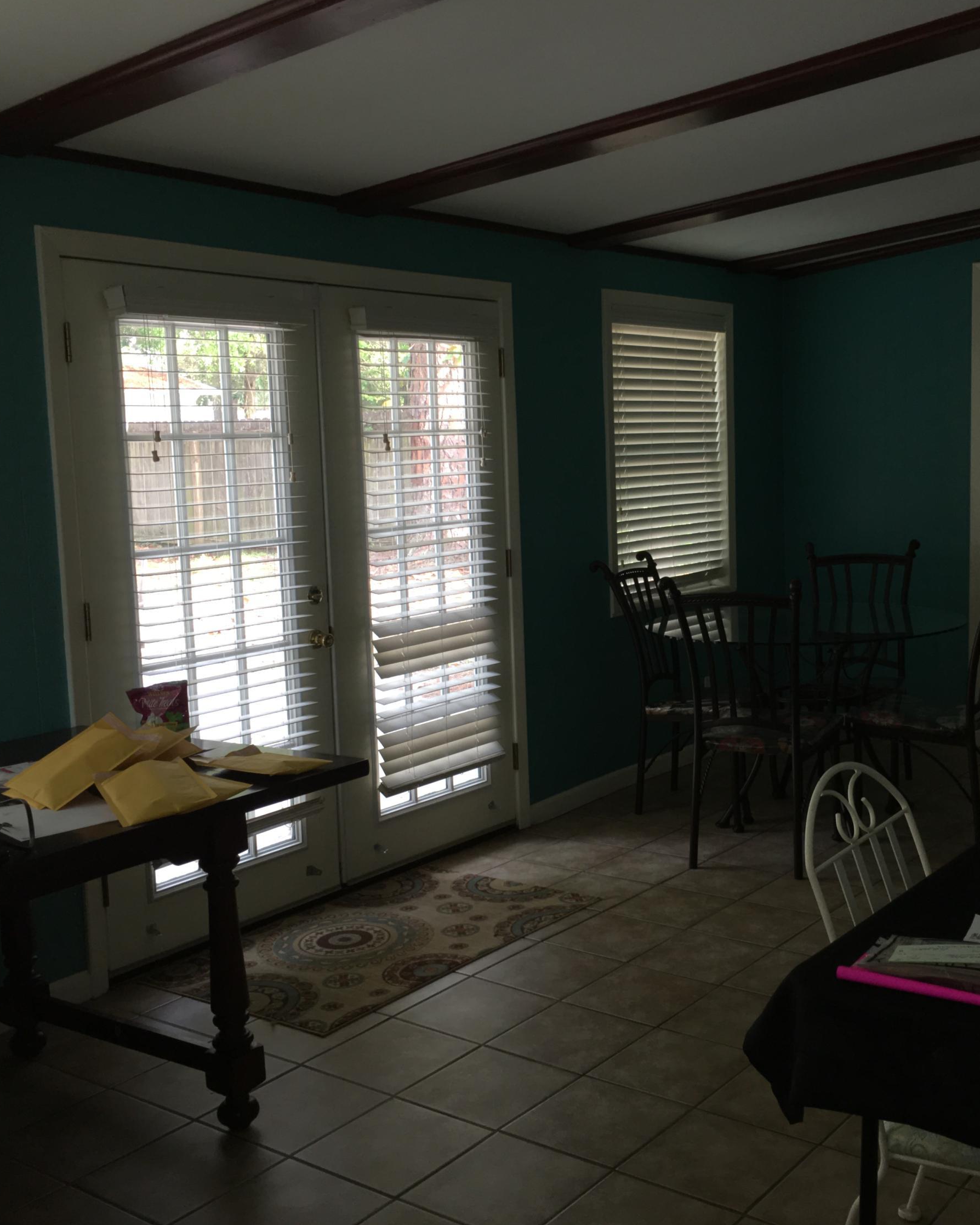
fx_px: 1378
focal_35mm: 38
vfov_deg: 47.9
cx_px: 630
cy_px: 611
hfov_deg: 38.8
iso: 32
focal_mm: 4.15
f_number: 2.2
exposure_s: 1/30
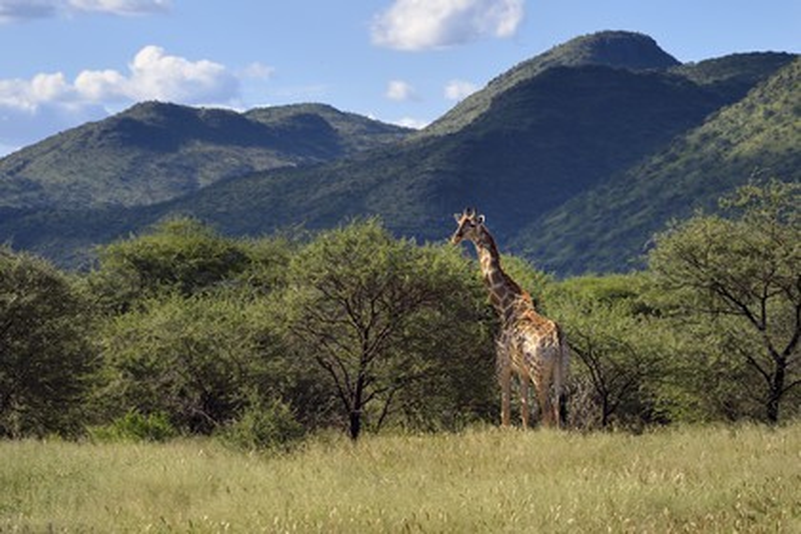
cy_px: 267
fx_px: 4450
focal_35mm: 200
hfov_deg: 10.3
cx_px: 400
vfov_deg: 6.9
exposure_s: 1/640
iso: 200
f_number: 10
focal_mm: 200
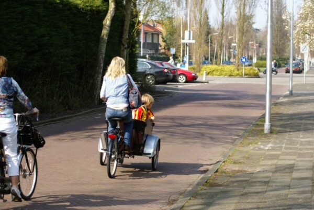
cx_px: 157
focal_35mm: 105
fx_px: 916
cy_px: 105
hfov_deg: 19.4
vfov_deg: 13.1
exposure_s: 1/160
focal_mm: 70
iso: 100
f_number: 6.3
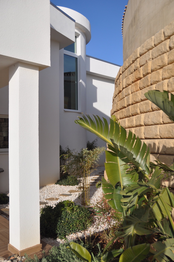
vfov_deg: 57.3
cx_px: 87
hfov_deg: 39.9
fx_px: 240
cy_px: 131
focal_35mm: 33
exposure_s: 1/2000
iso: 200
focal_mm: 22
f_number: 3.8
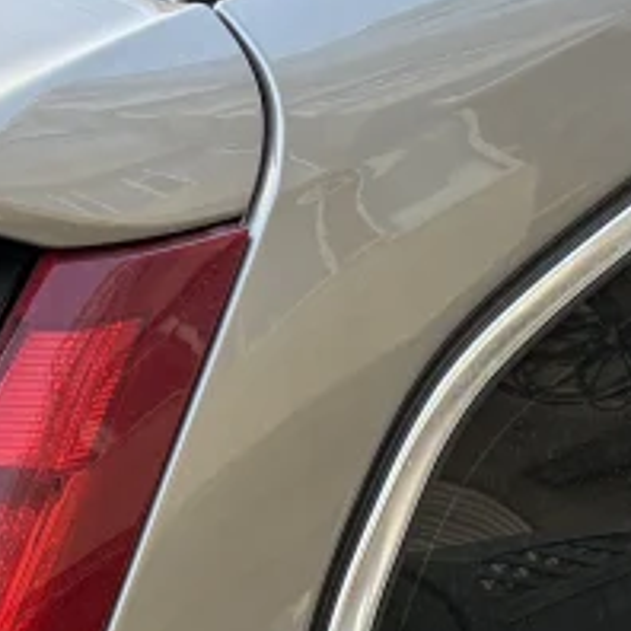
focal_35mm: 167
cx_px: 89
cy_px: 1176
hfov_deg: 10.4
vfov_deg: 9.9
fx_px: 3444
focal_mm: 5.96
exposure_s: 1/251
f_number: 1.6
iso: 50
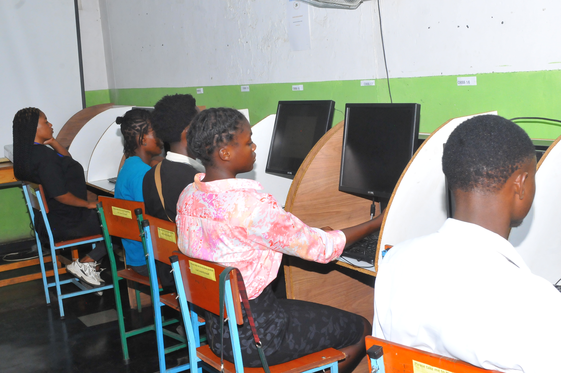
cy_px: 186
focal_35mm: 51
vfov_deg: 26.4
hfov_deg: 38.9
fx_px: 794
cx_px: 280
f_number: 11
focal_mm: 34
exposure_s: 1/80
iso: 1600
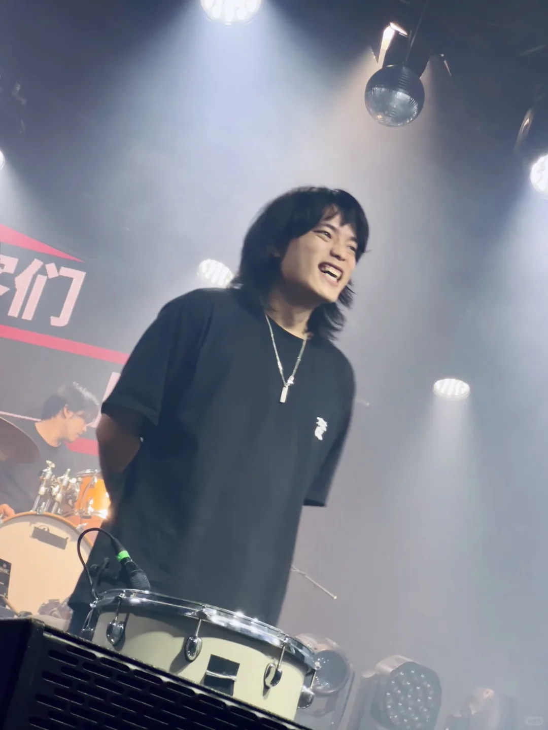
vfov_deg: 25.3
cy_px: 365
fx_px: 1625
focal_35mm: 77
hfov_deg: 19.1
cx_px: 274
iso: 320
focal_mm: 9
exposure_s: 1/59
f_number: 2.8
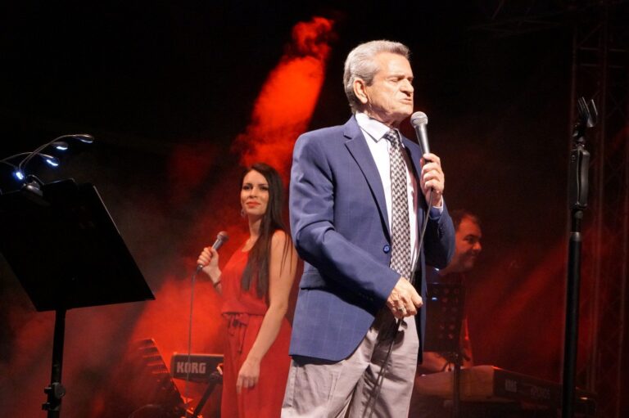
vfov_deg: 14.0
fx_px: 1702
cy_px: 209
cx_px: 314
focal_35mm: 98
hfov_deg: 20.9
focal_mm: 65
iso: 8000
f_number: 9
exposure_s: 1/80
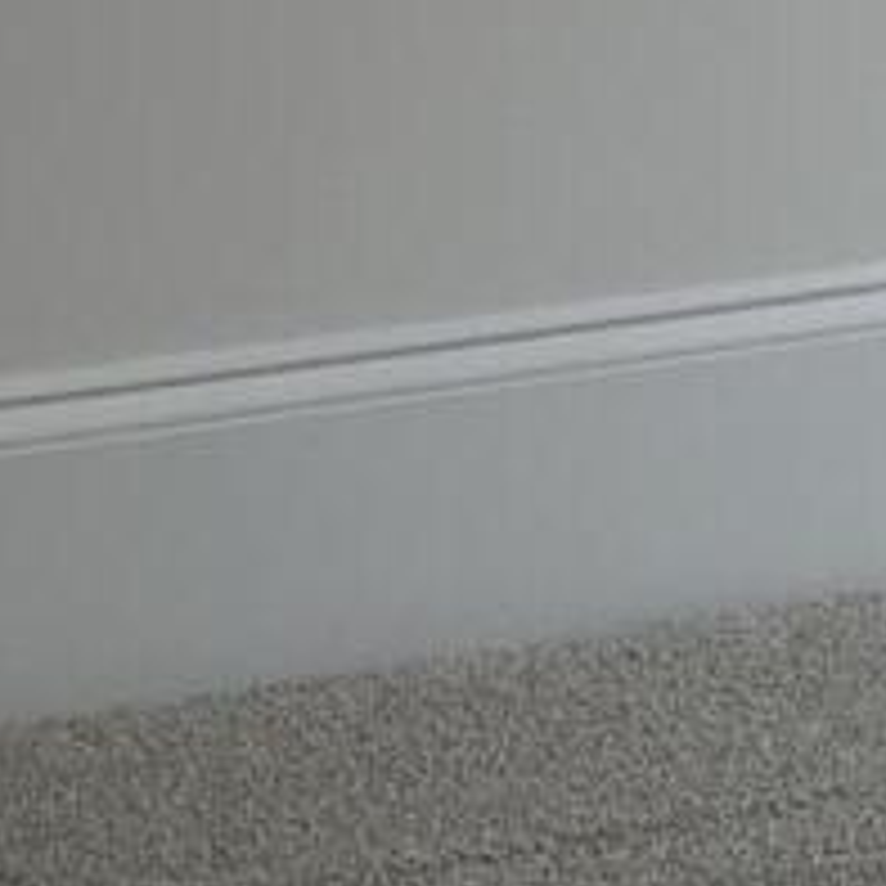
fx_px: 6226
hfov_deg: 7.5
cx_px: 2217
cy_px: -1808
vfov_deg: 7.2
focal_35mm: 215
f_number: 1.78
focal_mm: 6.86
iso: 80
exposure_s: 1/197
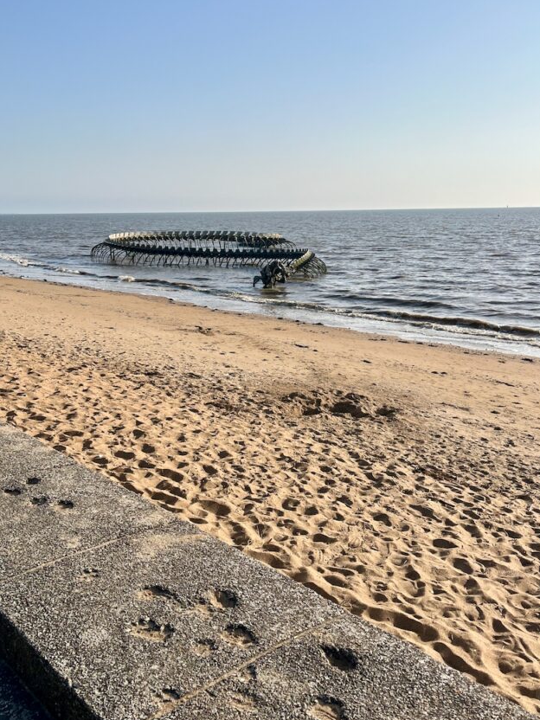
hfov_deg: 44.2
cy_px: 358
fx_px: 666
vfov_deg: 56.8
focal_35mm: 32
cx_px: 276
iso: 50
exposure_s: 1/4149
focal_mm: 5.1
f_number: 1.6
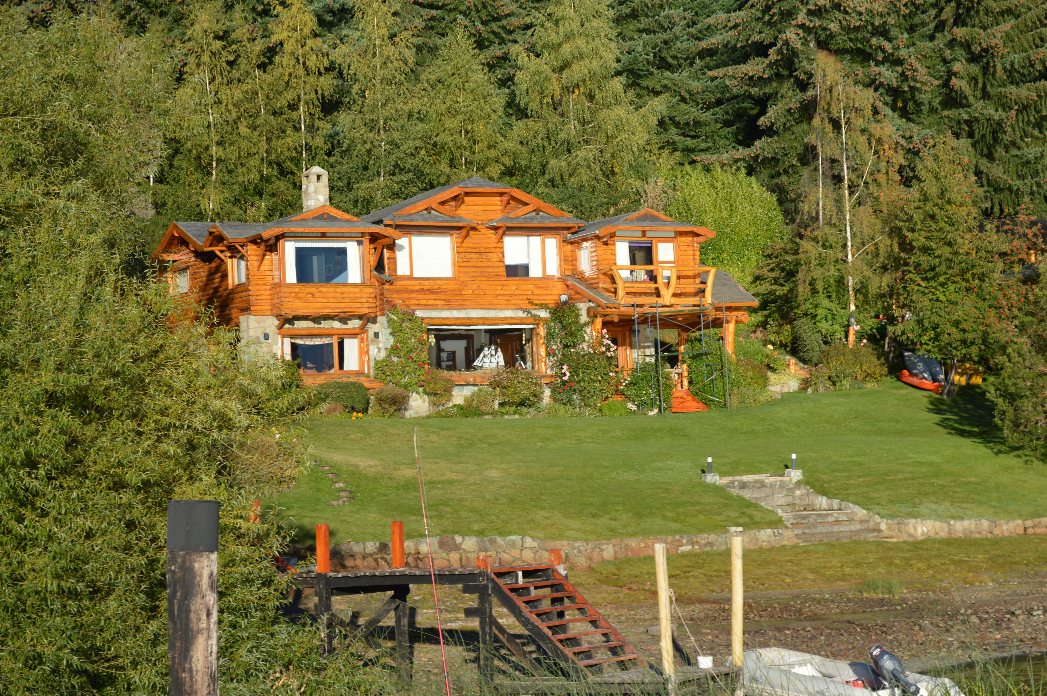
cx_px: 524
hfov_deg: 24.6
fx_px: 2397
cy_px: 348
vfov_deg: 16.5
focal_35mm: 82
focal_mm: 55
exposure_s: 1/200
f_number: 7.1
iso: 100
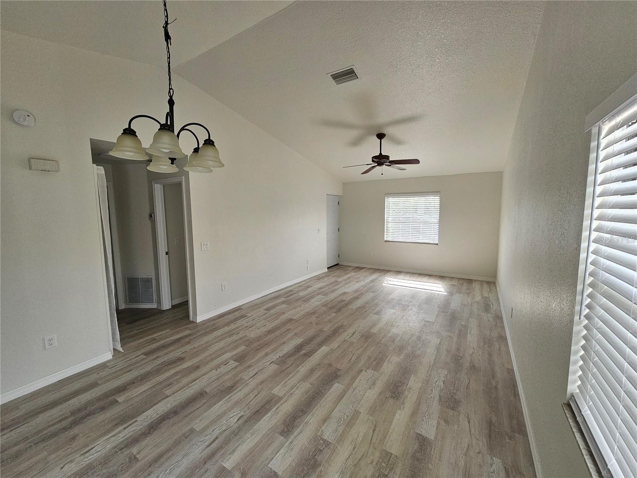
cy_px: 239
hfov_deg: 106.2
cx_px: 318
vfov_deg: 89.9
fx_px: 239
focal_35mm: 13
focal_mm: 2.2
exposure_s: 1/120
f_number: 2.2
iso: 80
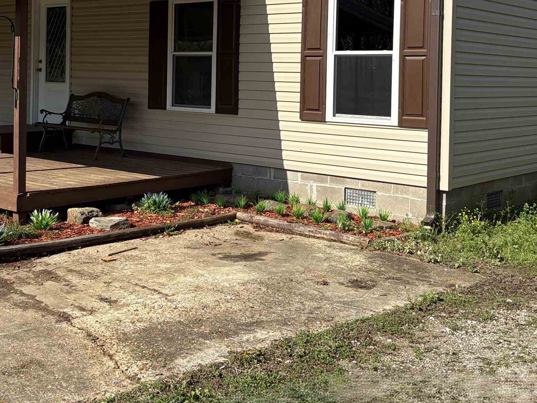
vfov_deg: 28.0
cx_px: 232
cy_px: 88
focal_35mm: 51
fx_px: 791
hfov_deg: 37.4
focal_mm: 5.96
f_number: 1.6
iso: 50
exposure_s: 1/3448
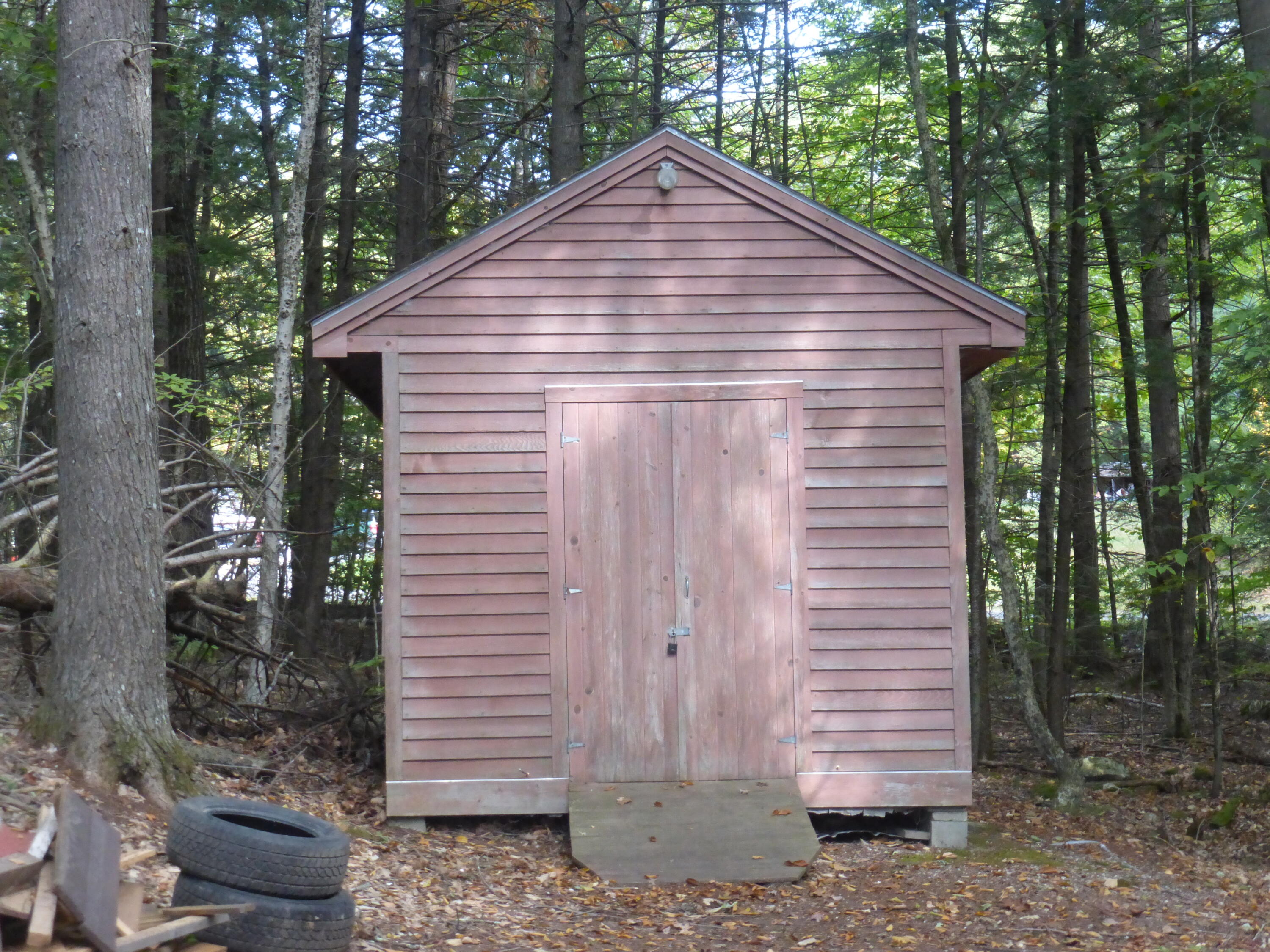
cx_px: 635
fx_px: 2568
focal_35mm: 70
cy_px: 476
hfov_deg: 27.8
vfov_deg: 21.0
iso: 500
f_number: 5
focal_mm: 12.5
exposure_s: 1/60
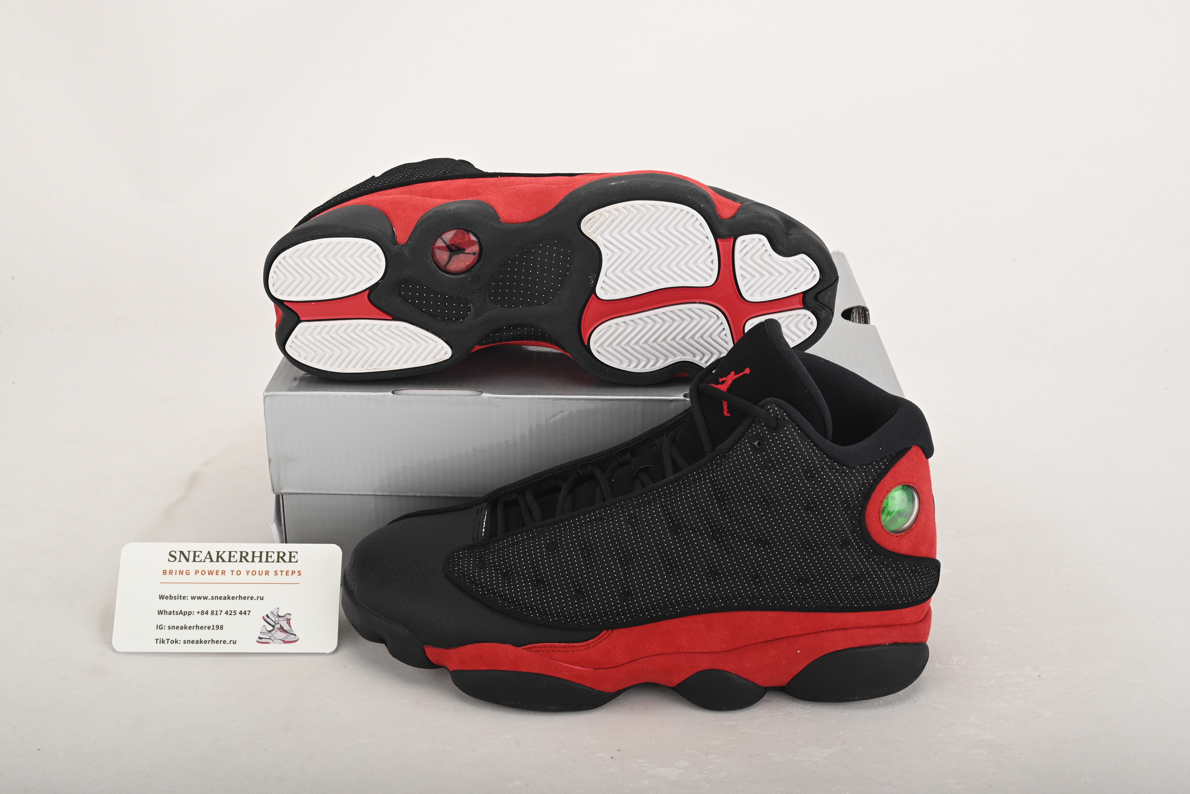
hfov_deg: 44.5
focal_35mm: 44
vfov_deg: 30.5
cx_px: 595
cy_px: 397
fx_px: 1455
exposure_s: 1/200
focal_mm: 44
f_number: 13
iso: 100
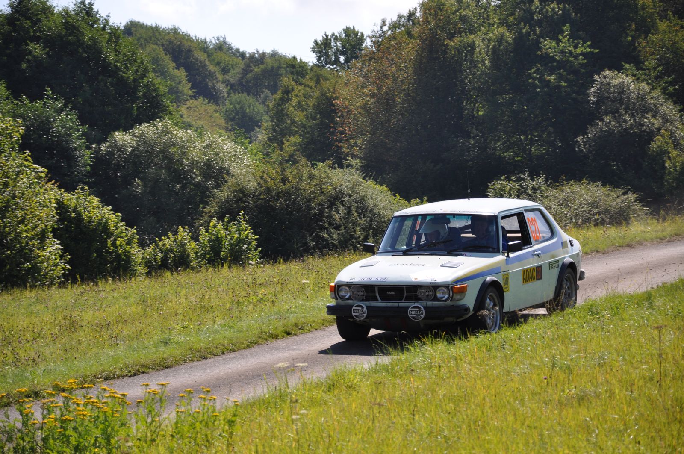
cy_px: 227
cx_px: 342
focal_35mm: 158
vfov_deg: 8.7
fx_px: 2988
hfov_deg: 13.1
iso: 200
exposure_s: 1/640
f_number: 6.3
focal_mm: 105
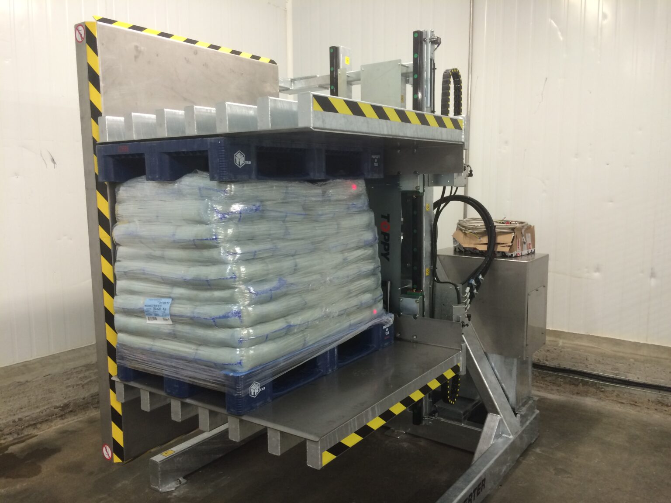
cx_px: 336
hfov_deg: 61.7
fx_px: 562
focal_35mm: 29
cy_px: 252
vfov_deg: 48.2
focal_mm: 4.15
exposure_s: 1/33
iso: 125
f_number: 2.2
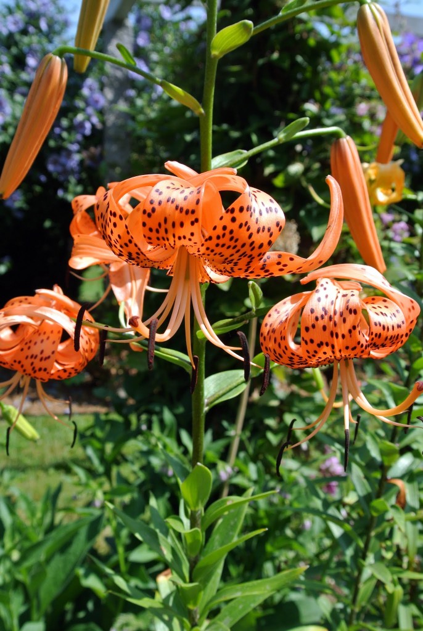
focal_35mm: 37
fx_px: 650
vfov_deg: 51.8
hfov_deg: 36.1
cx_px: 212
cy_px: 316
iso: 100
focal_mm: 14
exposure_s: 1/400
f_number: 5
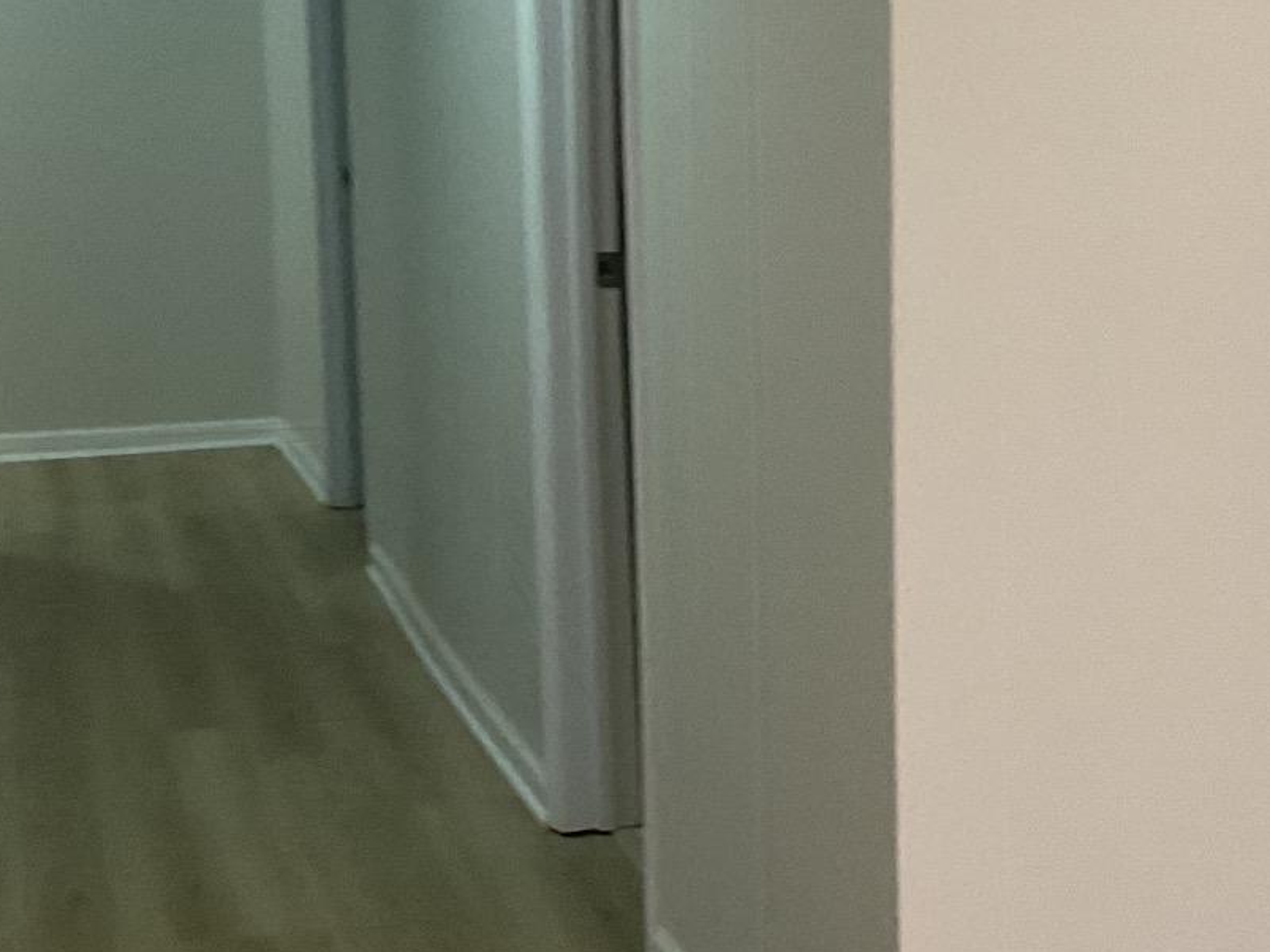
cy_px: 403
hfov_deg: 26.3
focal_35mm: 74
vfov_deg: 19.9
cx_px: 508
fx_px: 2715
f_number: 1.8
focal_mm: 3
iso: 200
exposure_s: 1/60
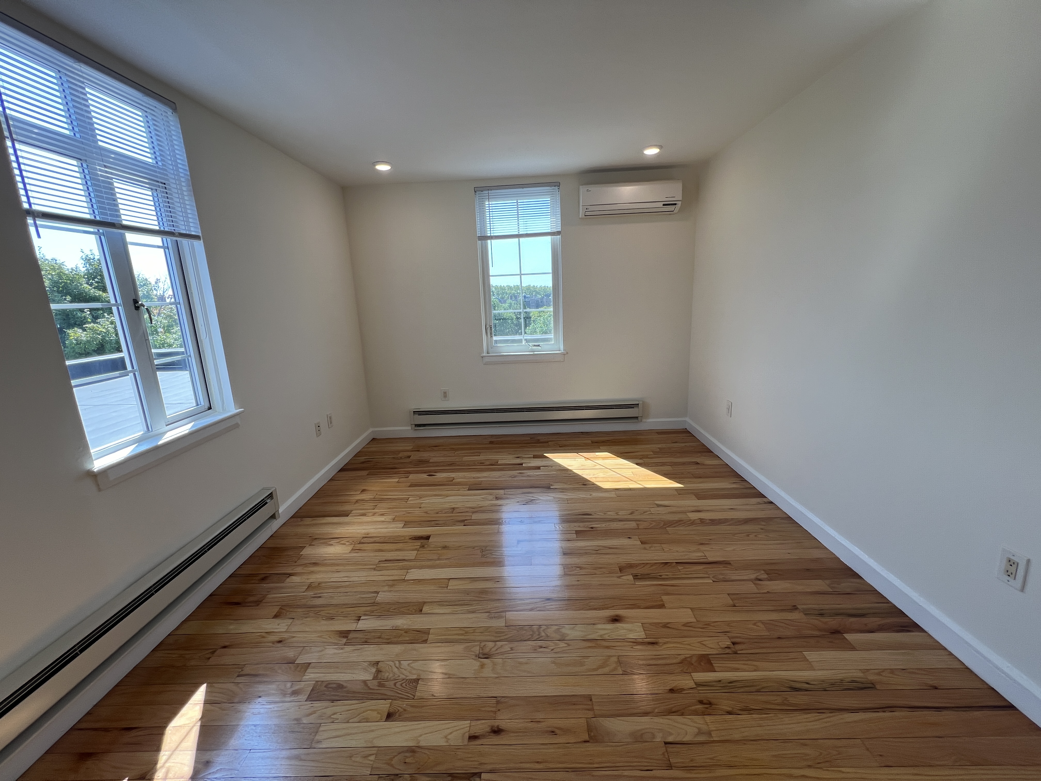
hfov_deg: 106.2
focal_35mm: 13
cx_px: 520
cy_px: 390
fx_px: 391
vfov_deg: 89.9
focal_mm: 1.57
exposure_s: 1/149
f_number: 1.8
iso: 32
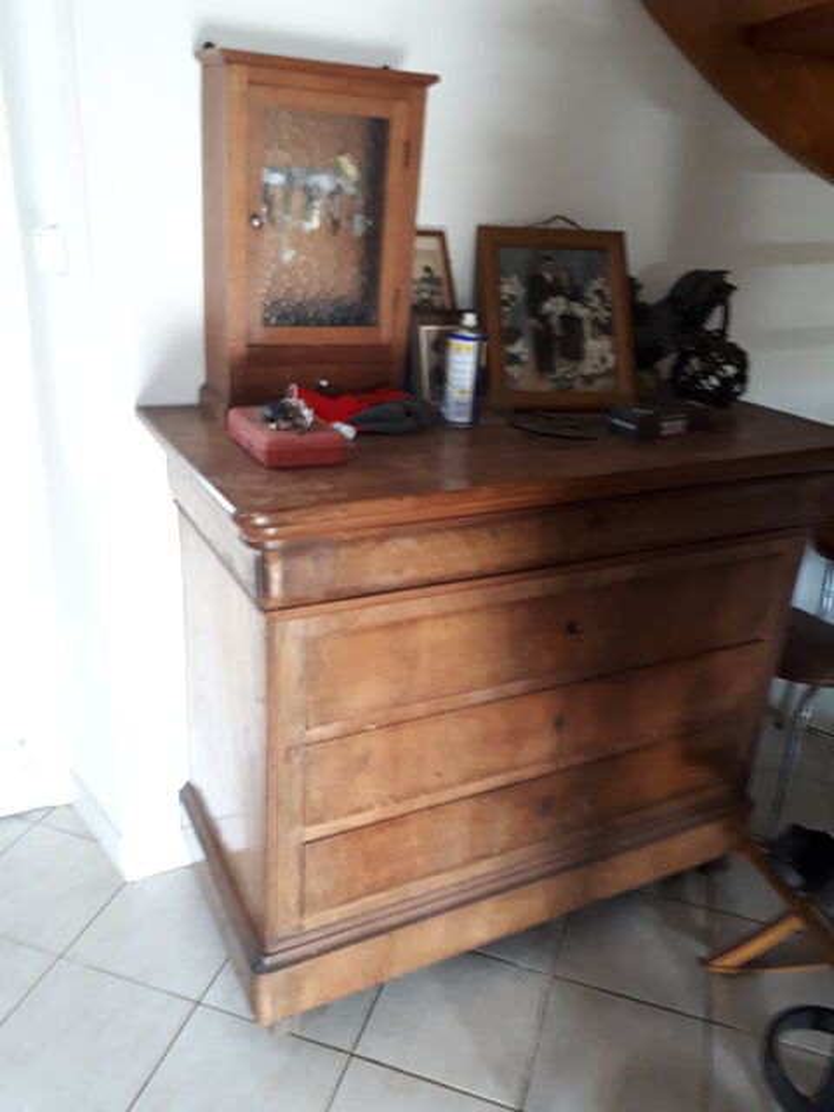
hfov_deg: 51.4
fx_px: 867
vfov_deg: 65.3
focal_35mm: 27
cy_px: 556
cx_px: 417
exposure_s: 1/17
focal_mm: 3.6
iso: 250
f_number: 1.9
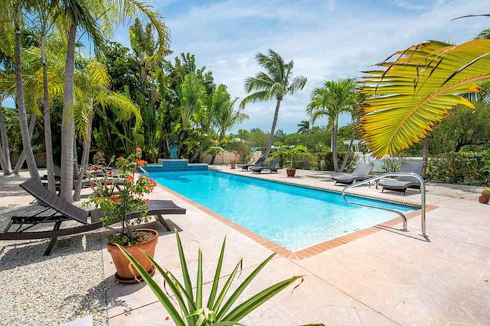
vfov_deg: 77.3
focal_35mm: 15
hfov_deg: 100.4
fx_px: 204
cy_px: 163
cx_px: 245
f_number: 8
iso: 100
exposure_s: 1/500
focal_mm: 15
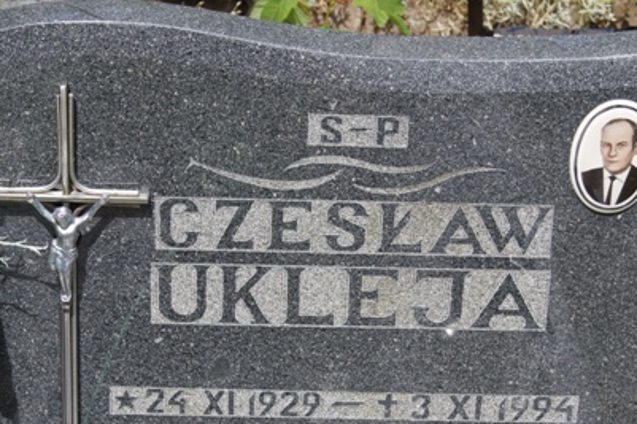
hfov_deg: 19.0
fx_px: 1907
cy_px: 294
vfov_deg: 12.7
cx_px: 321
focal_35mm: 108
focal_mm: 45
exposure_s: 1/400
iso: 200
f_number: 9
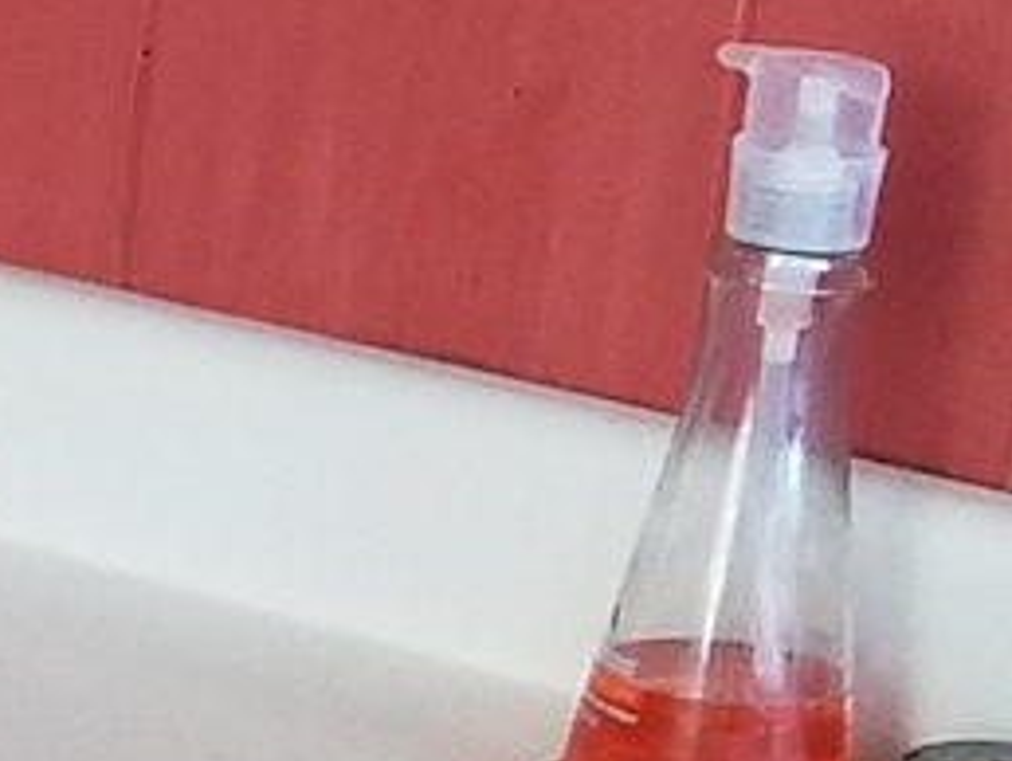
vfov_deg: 7.3
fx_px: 5940
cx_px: -1746
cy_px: 694
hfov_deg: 8.5
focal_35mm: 203
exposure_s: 1/25
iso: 160
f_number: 1.7
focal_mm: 4.2
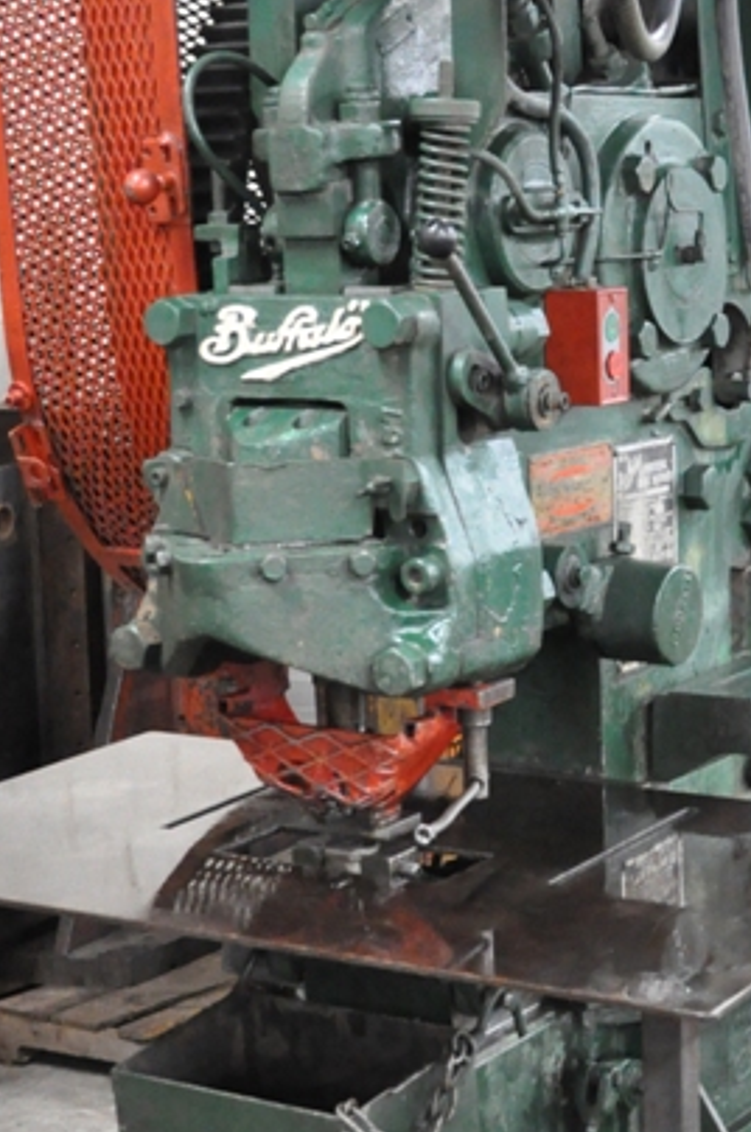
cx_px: 546
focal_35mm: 76
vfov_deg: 26.7
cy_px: 583
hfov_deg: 17.8
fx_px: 2386
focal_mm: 20
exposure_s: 1/25
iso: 3200
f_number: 3.5
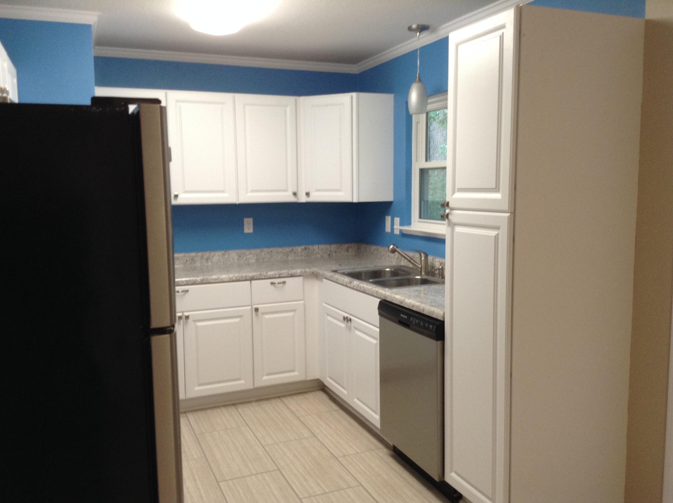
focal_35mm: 33
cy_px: 252
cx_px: 336
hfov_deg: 55.4
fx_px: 641
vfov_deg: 42.8
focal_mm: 3.3
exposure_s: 1/24
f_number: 2.4
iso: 64
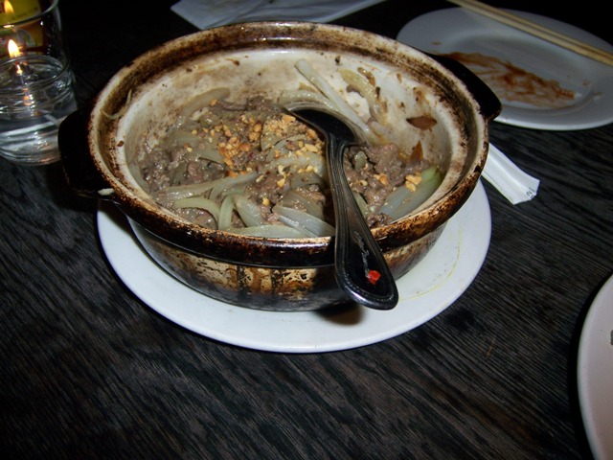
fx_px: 638
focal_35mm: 36
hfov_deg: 51.4
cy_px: 230
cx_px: 306
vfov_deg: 39.7
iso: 100
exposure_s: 1/60
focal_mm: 6
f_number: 2.8
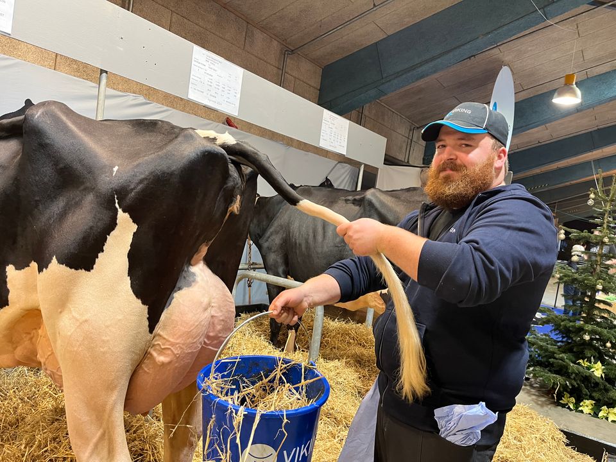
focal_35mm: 26
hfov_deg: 67.3
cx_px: 308
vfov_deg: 53.1
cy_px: 231
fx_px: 463
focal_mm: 5.1
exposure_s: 1/50
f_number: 1.6
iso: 250
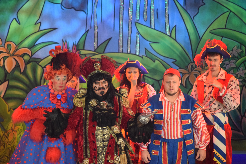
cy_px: 82
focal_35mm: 405
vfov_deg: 3.4
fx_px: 2770
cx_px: 123
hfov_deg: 5.1
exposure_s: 1/500
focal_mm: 270
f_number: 5.6
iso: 3200
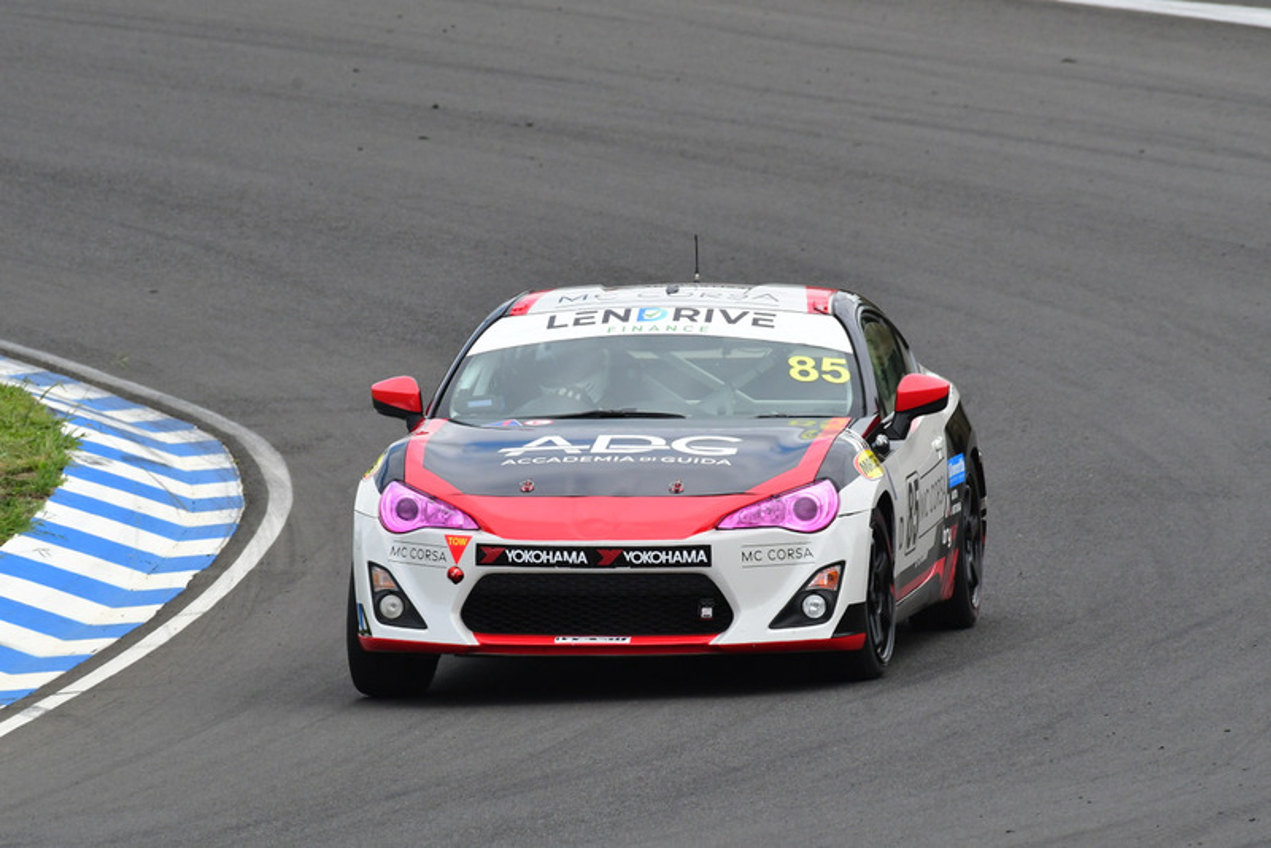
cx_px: 636
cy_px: 424
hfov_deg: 2.7
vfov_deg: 1.8
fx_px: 26487
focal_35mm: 750
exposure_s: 1/640
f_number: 11
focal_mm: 500
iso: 800
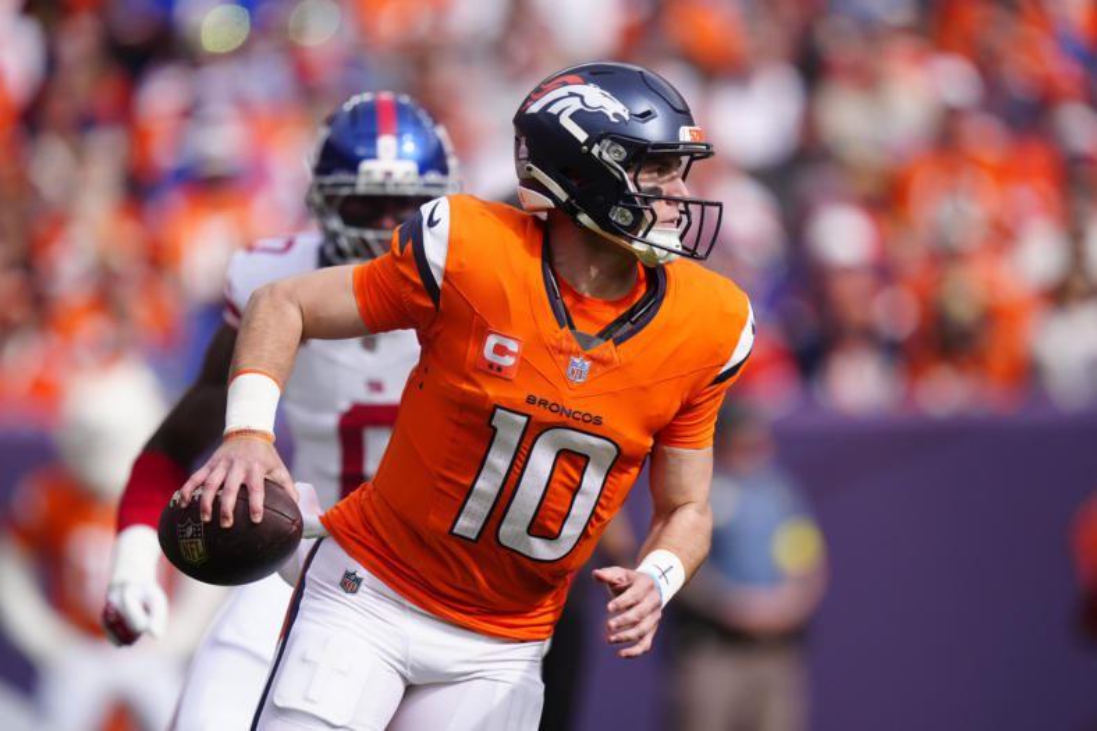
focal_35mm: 560
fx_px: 17060
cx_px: 548
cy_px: 366
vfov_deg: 2.5
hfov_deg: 3.7
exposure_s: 1/5000
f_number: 4
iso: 800
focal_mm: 560
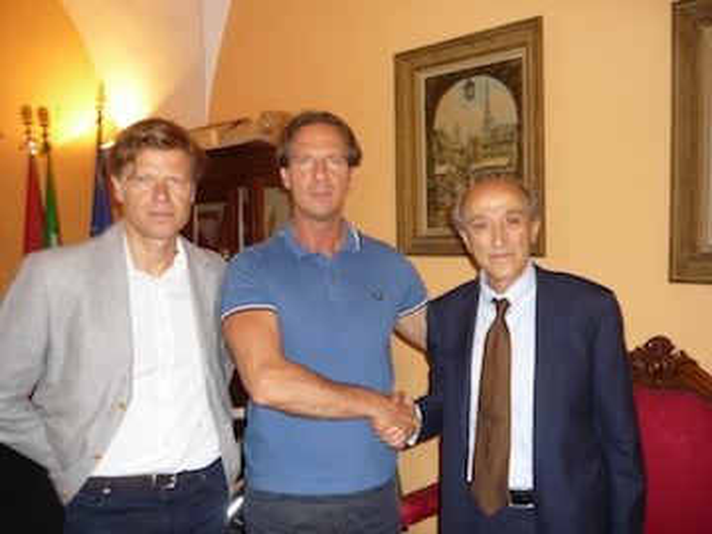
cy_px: 267
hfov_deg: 55.4
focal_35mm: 33
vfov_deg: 42.9
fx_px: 679
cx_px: 356
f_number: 2.8
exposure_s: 1/30
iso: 200
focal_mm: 5.5
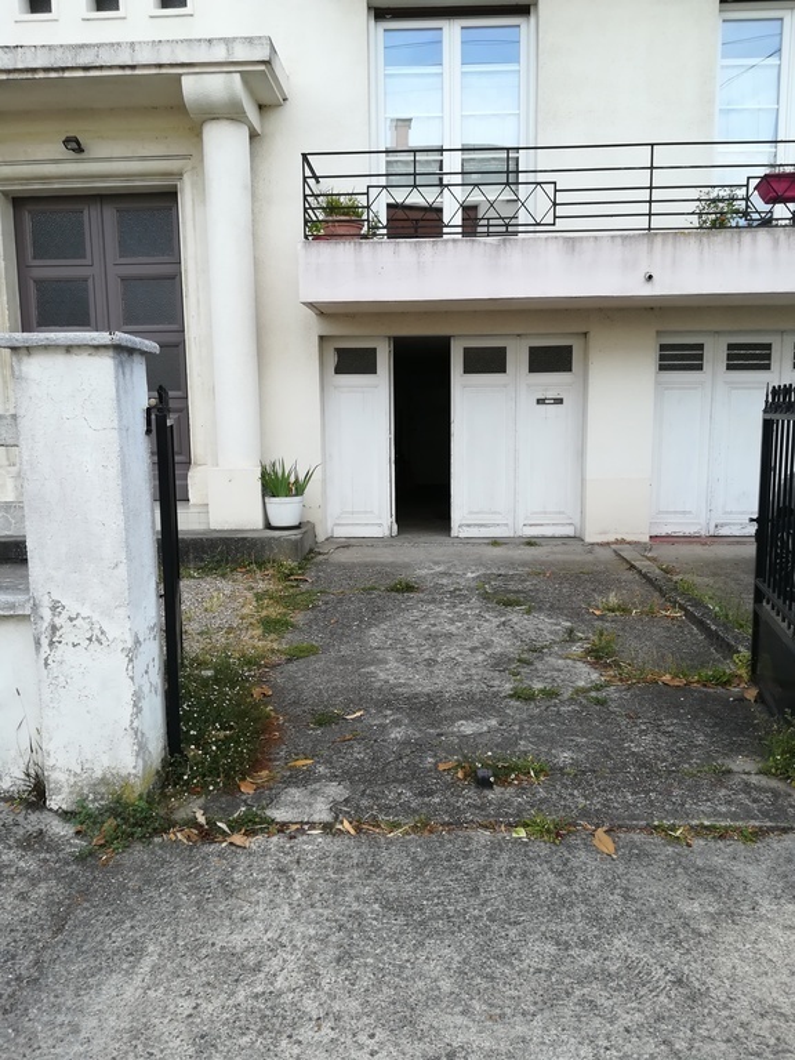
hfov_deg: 53.1
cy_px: 530
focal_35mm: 26
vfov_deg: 67.3
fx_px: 796
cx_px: 398
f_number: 2.2
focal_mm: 3.83
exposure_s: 1/162
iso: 50
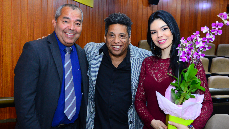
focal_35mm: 58
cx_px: 114
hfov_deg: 36.0
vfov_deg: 20.7
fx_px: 352
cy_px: 63
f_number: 5
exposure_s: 1/60
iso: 3200
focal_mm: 55
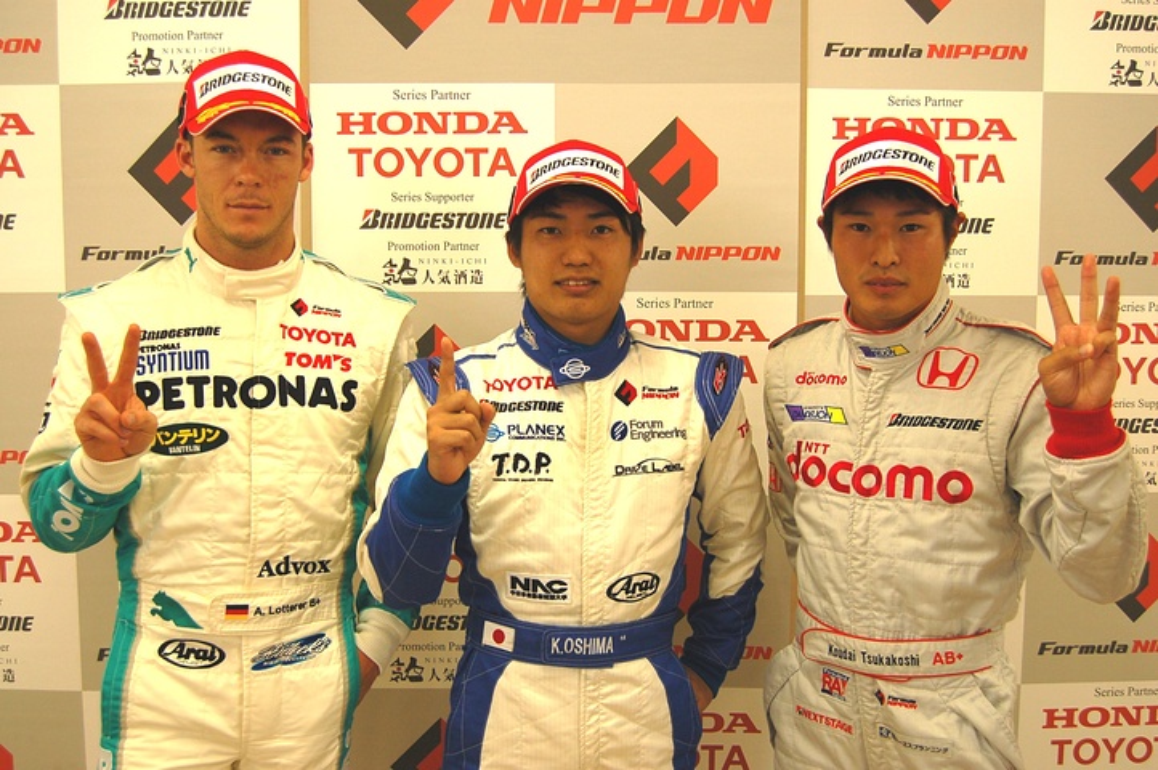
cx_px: 579
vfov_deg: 38.3
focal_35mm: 34
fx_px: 1109
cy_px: 385
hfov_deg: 55.1
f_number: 4
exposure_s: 1/60
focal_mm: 23
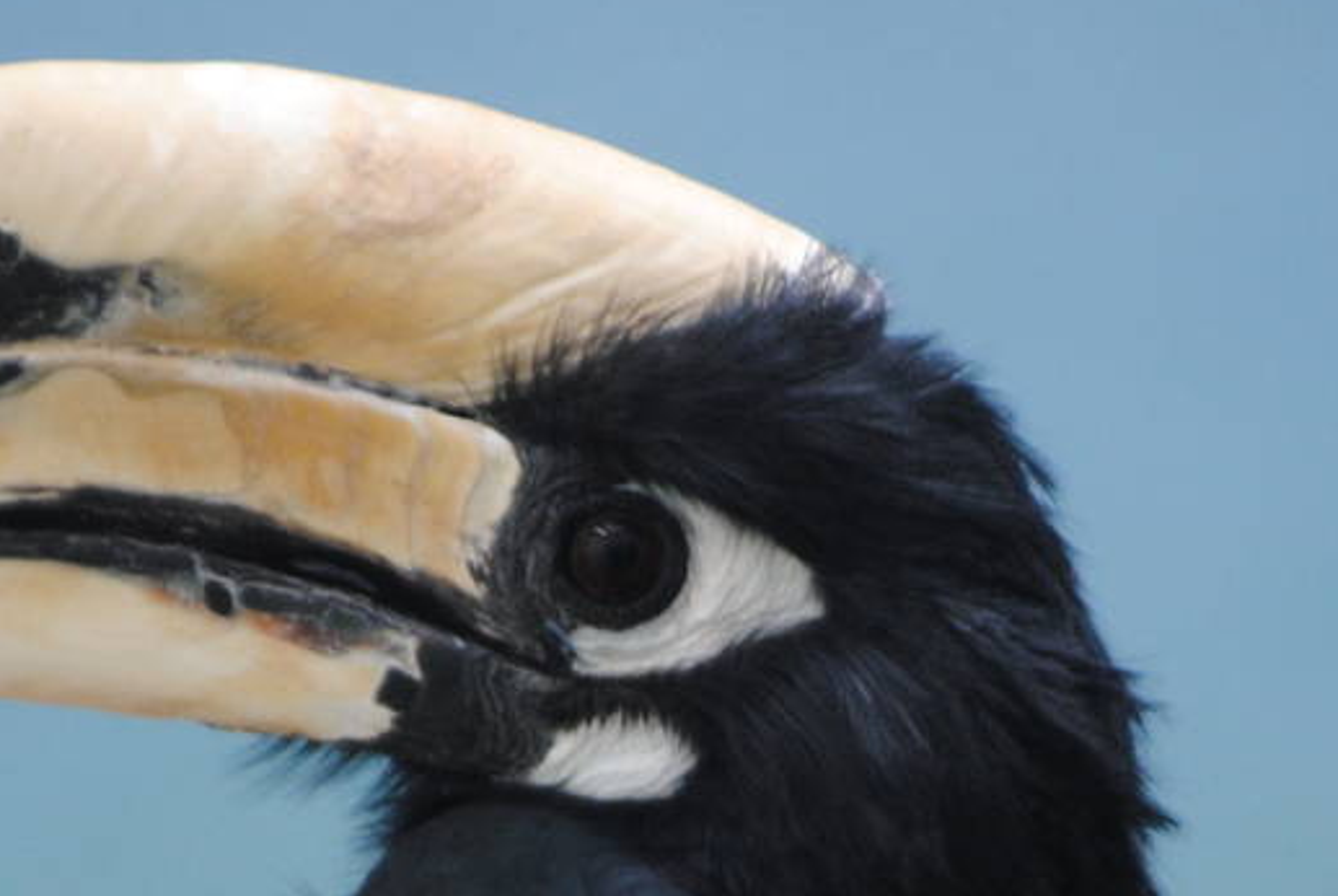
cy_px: 959
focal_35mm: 767
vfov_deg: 1.8
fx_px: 28522
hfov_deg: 2.7
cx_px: 701
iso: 400
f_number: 5.3
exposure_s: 1/40
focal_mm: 165
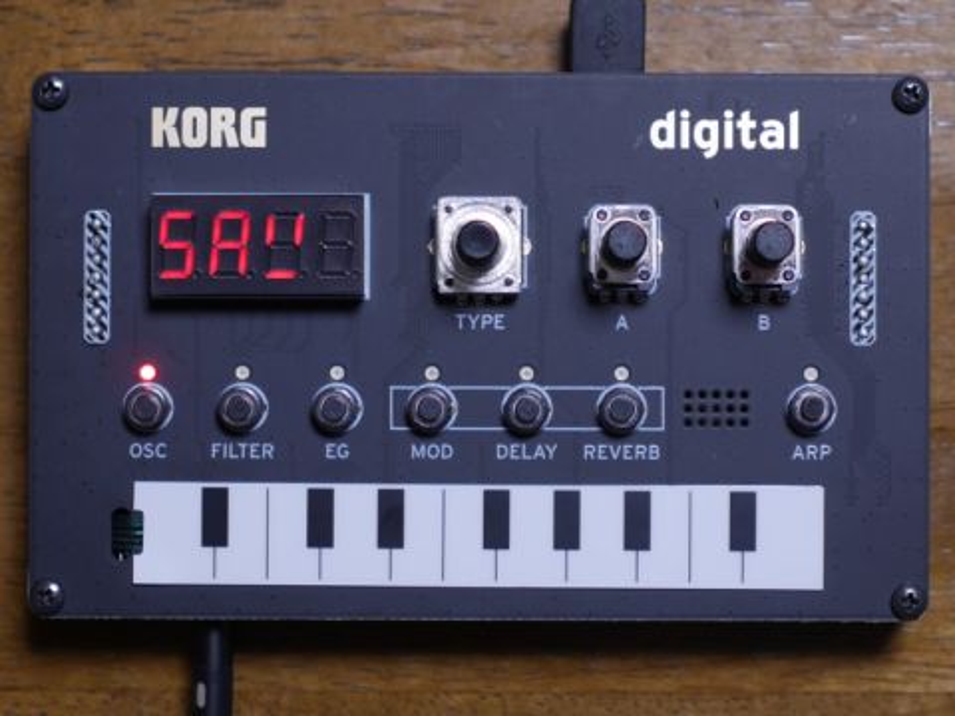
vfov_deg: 29.1
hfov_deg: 38.2
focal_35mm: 50
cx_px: 478
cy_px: 358
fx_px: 1379
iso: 200
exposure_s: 1/100
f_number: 1.8
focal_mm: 25
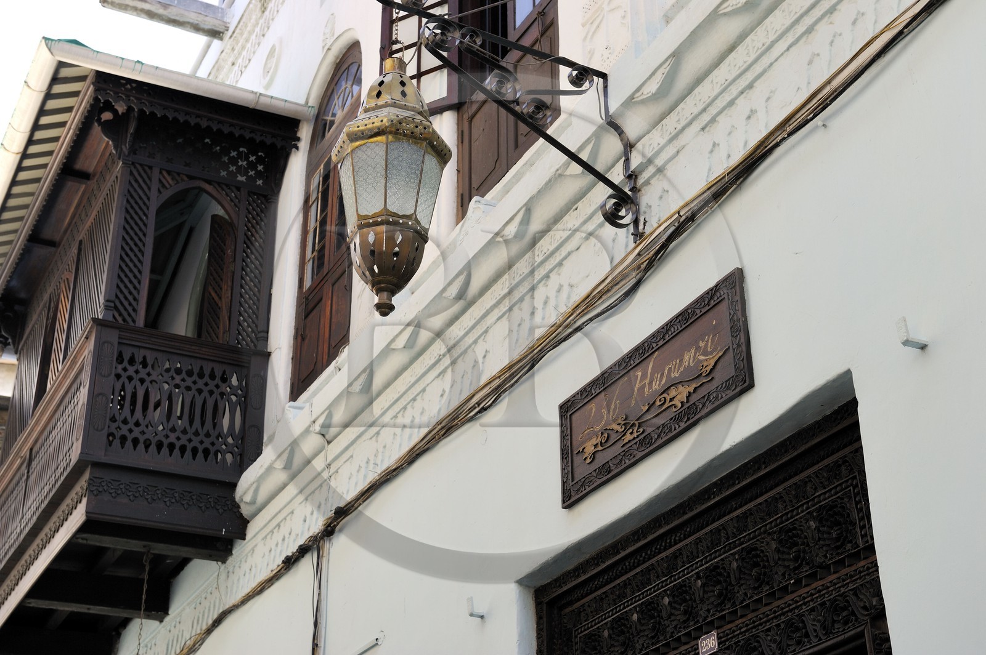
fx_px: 1532
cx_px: 493
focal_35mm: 56
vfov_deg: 24.2
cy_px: 328
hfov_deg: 35.7
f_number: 5.6
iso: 200
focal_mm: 56
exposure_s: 1/160
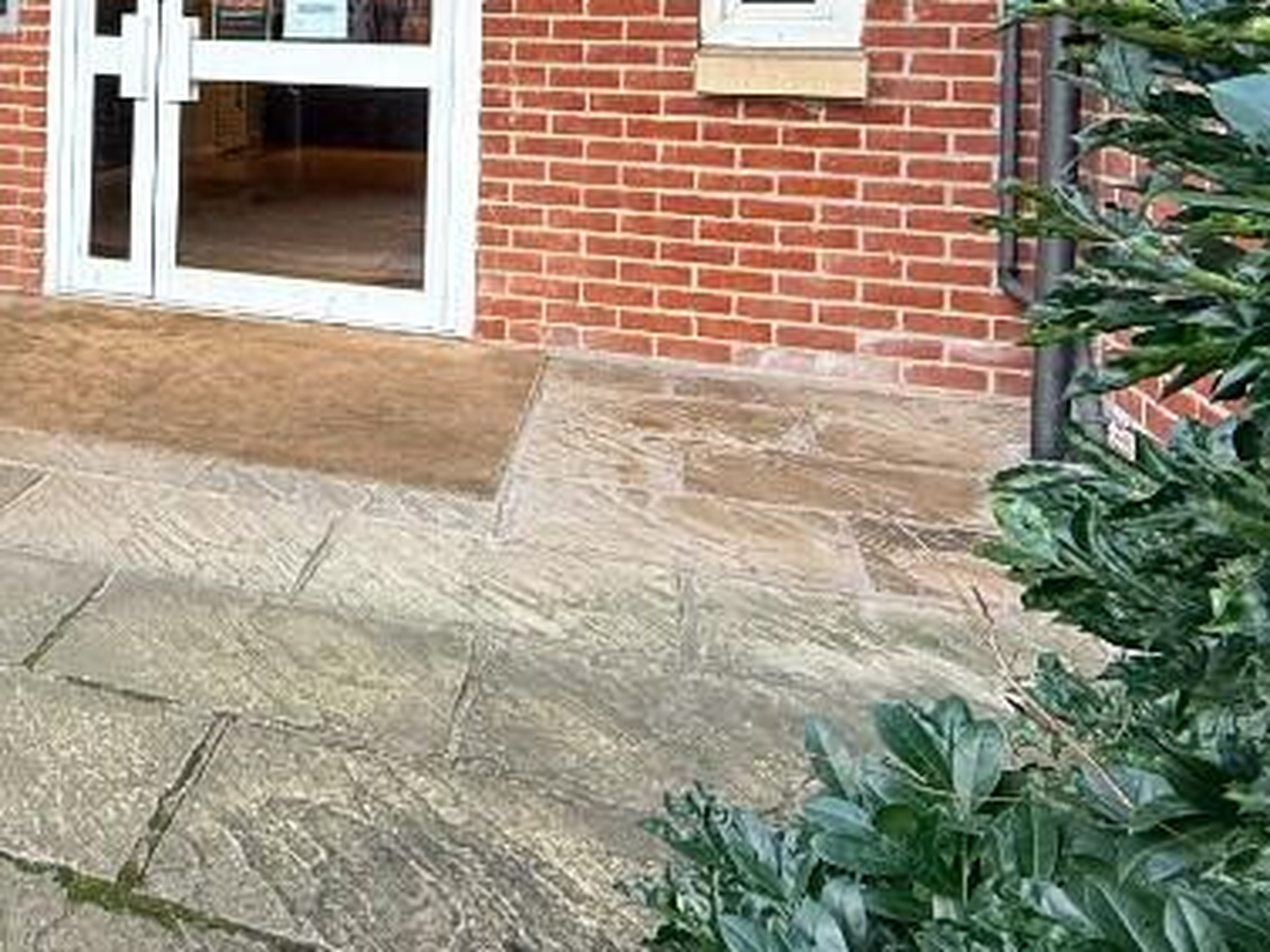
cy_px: 54
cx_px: 104
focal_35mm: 38
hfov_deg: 44.2
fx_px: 1395
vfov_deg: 35.0
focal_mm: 2.22
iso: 64
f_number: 2.2
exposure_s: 1/99
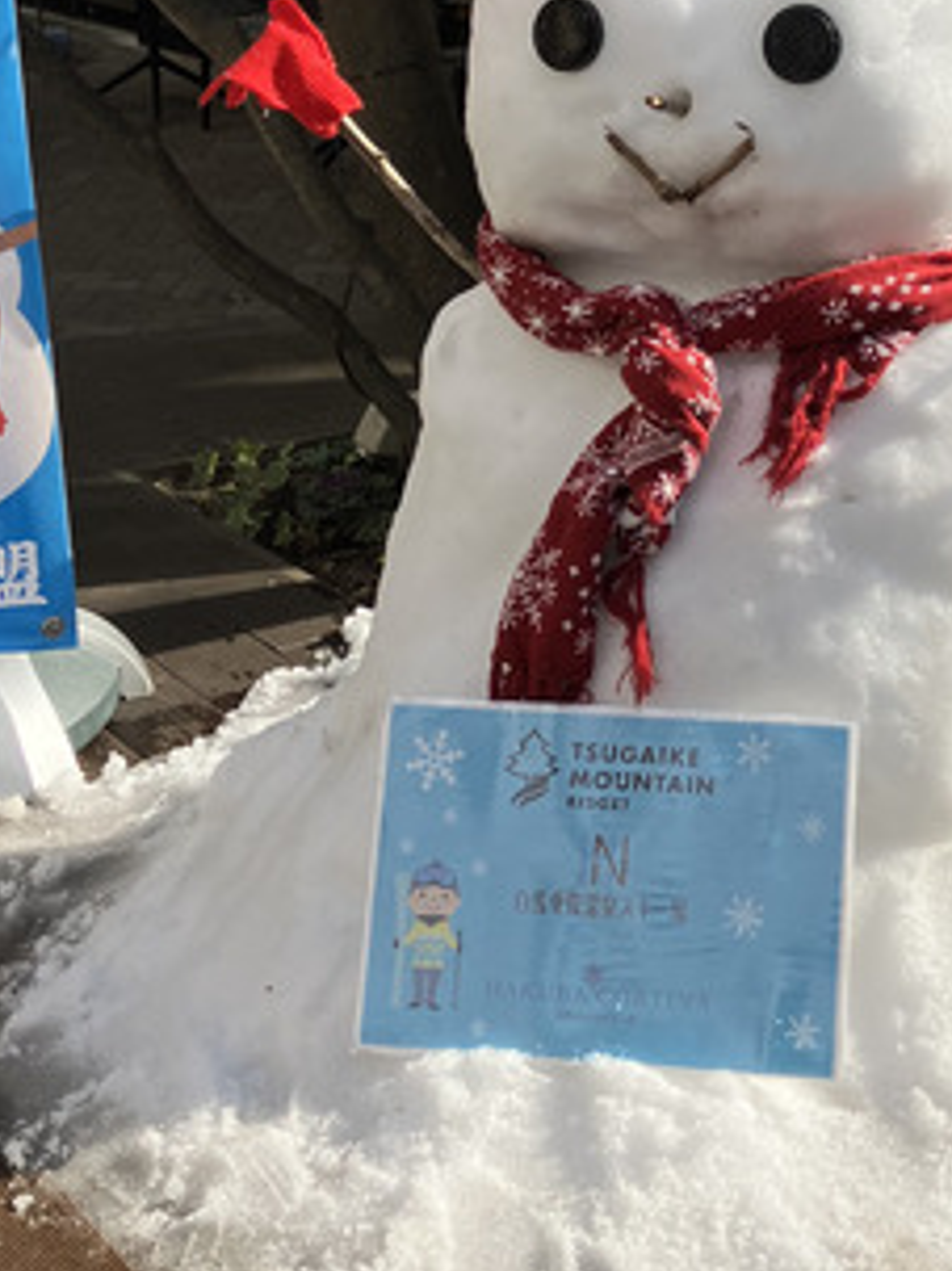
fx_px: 2715
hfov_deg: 19.8
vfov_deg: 25.8
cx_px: 612
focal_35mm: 74
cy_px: 210
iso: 32
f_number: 1.8
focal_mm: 3.99
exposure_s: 1/2208
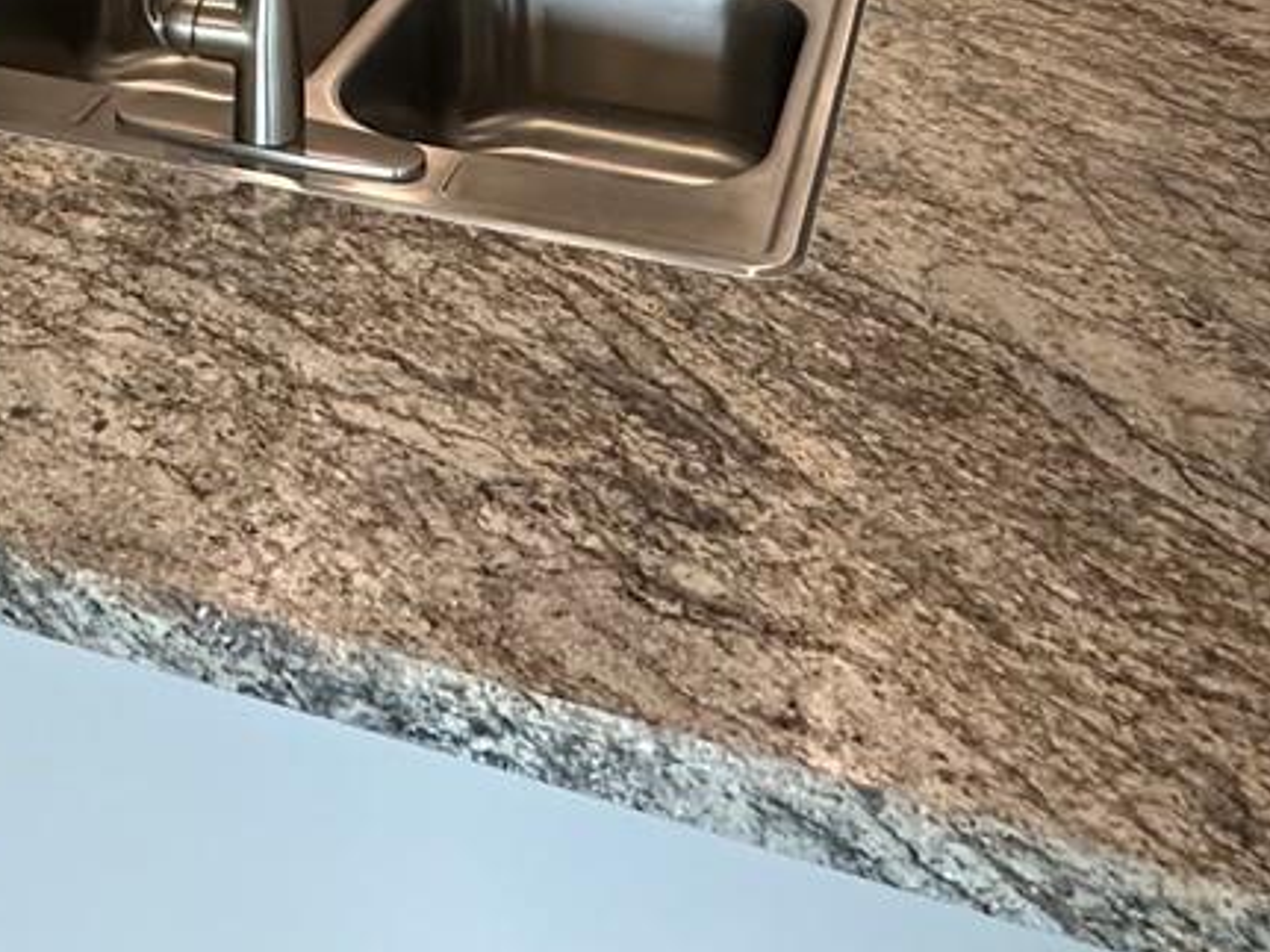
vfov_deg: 20.8
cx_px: 383
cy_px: -696
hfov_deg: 36.3
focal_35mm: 52
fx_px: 1907
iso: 250
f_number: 2.2
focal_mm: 2.22
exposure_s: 1/120
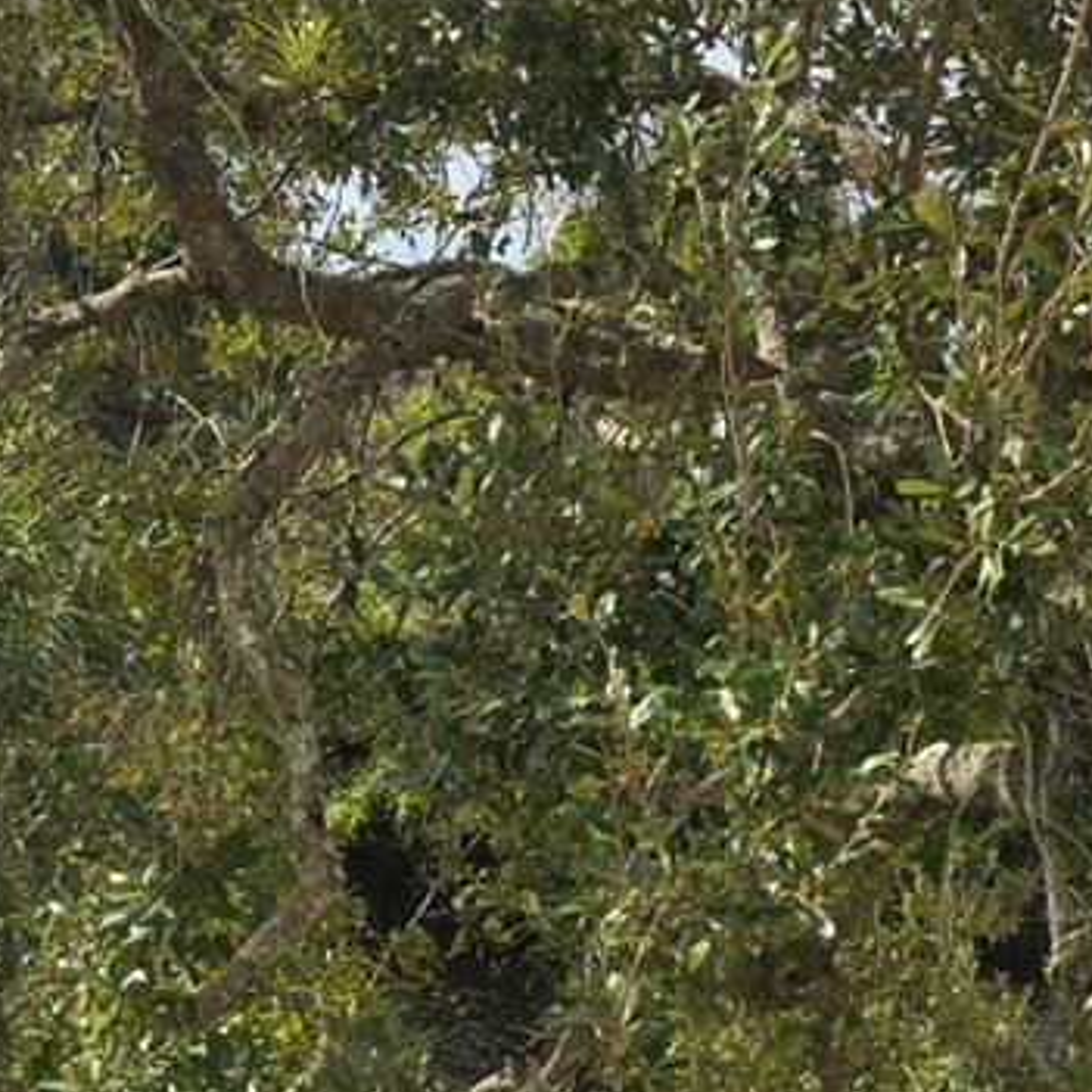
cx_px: 376
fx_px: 3176
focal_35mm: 89
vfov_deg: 19.2
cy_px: 968
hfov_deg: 19.5
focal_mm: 6.3
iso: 80
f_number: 1.7
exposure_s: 1/3134
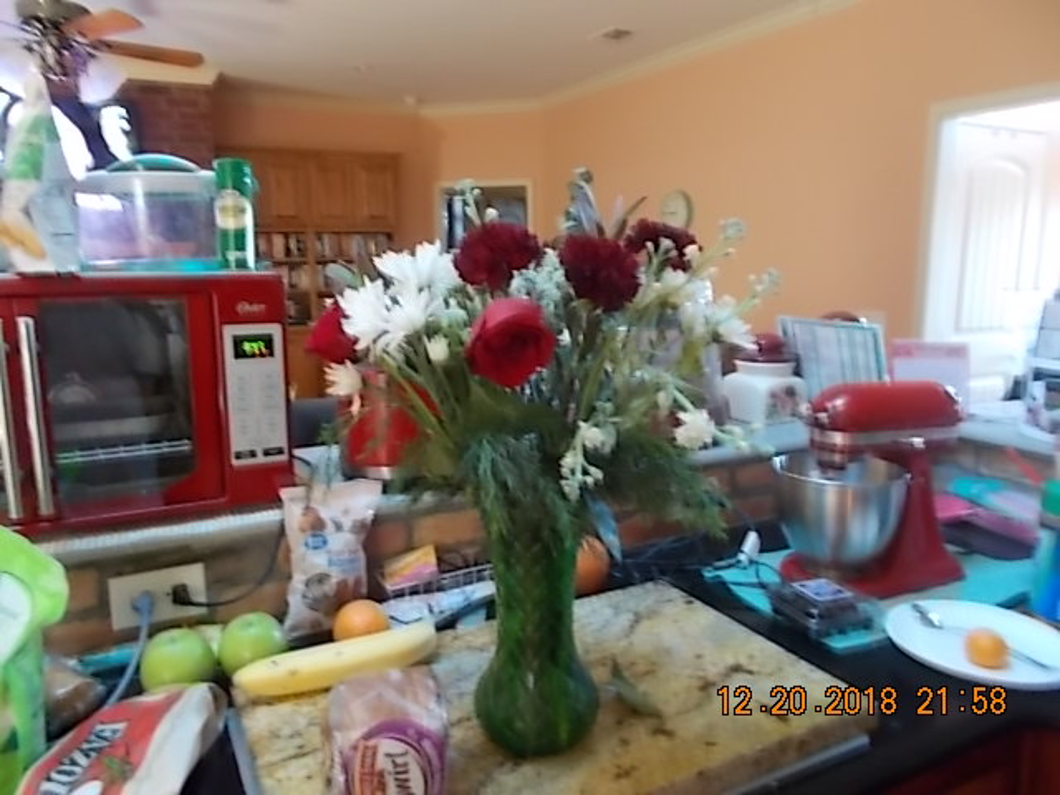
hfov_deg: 67.3
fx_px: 796
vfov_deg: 53.1
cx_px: 530
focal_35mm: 26
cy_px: 398
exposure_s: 1/2
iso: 200
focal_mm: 4.6
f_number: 3.2
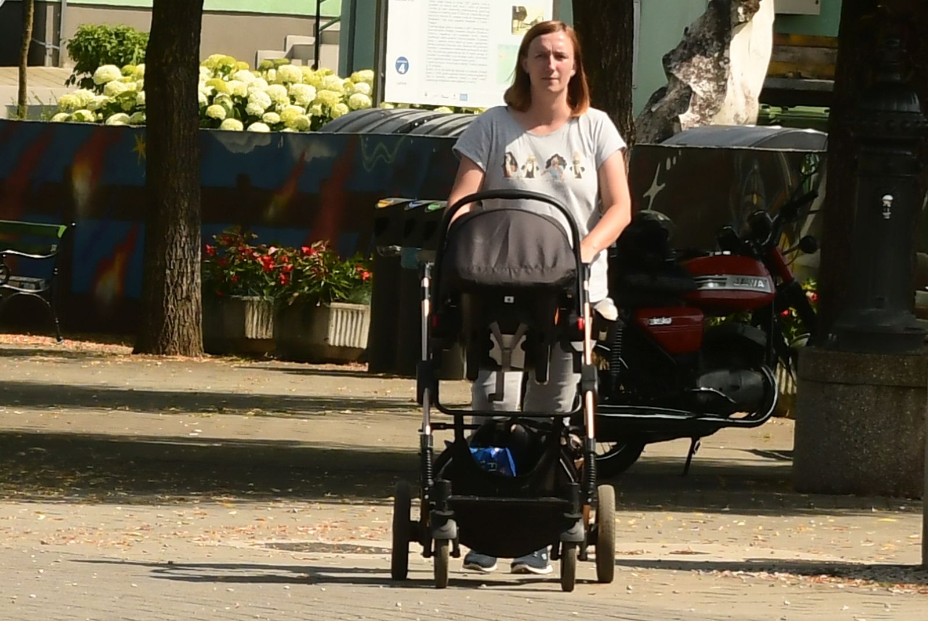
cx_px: 464
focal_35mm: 82
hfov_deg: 24.7
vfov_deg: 16.7
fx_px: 2116
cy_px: 310
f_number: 6.3
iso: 320
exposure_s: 1/1000
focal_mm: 55
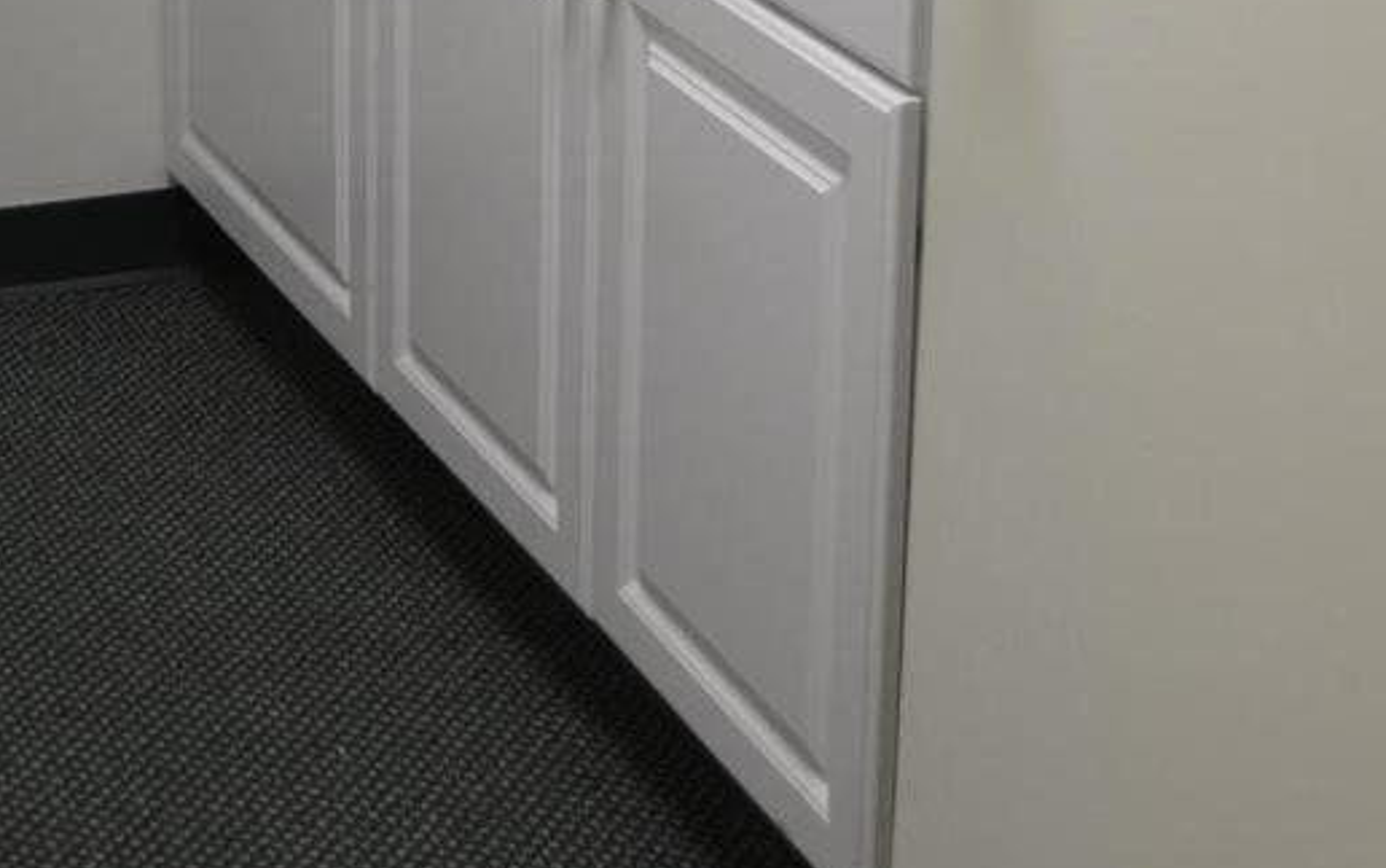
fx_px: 3439
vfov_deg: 13.7
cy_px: -339
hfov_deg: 22.4
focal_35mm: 91
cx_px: 207
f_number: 4
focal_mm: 20
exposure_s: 1/80
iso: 400
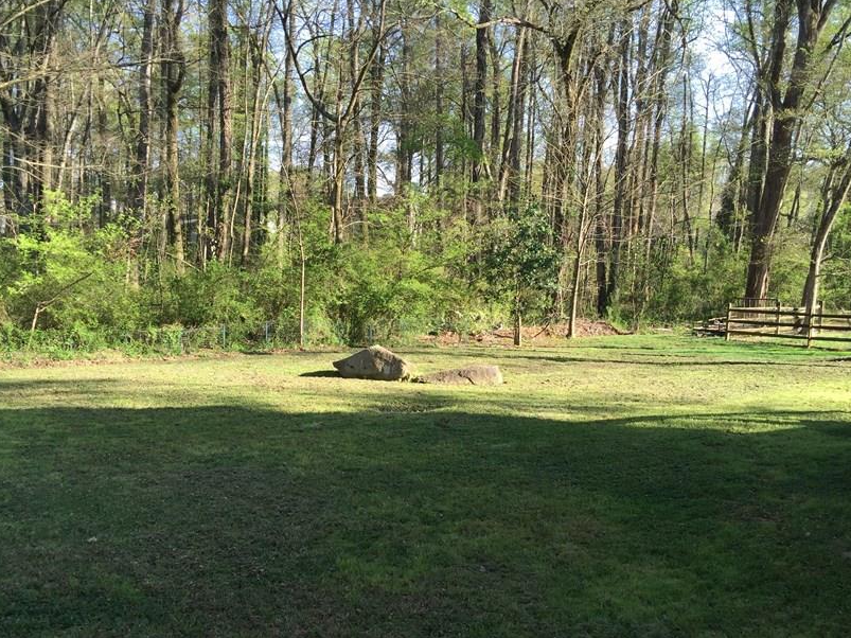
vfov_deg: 38.5
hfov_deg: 50.1
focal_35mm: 37
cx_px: 419
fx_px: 909
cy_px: 386
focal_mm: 4.15
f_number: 2.2
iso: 32
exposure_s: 1/291
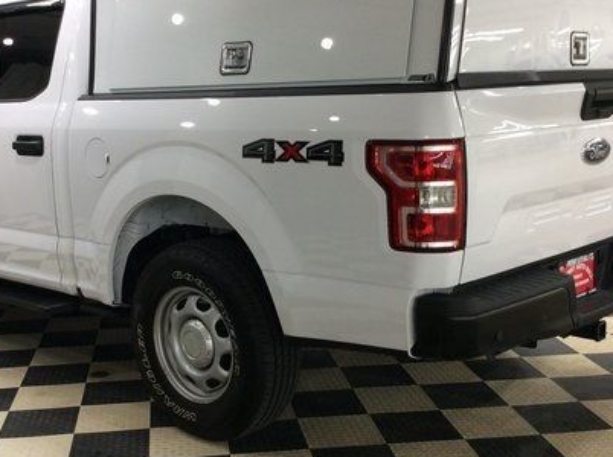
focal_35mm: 51
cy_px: 232
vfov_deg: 28.5
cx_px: 249
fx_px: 902
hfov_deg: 37.4
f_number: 2.4
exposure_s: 1/24
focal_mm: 3.3
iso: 50
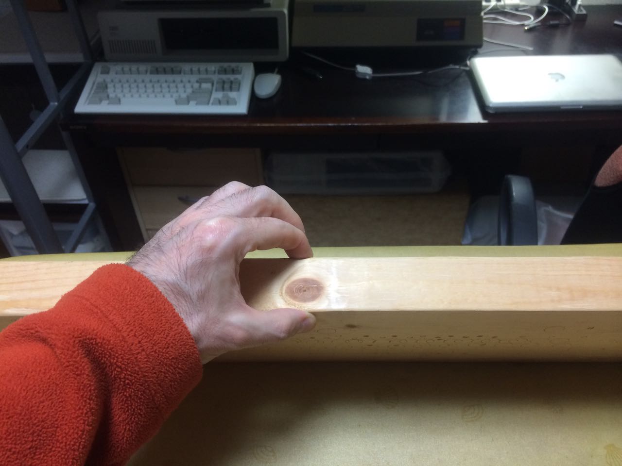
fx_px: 539
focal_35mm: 30
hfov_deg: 60.0
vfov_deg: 46.8
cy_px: 233
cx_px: 311
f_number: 2.2
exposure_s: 1/30
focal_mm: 4.12
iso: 100
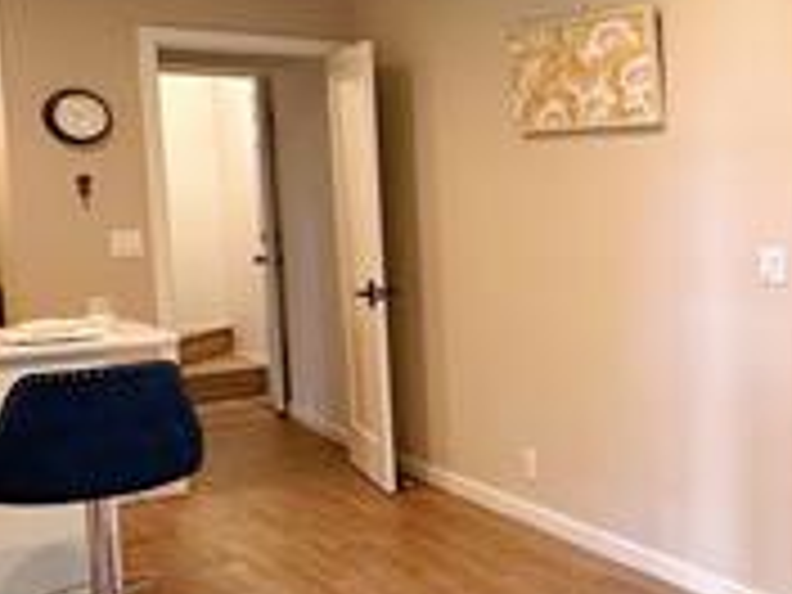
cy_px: 292
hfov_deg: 31.8
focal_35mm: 51
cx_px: 932
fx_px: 1167
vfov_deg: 28.6
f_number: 2.2
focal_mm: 2.22
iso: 200
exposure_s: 1/60
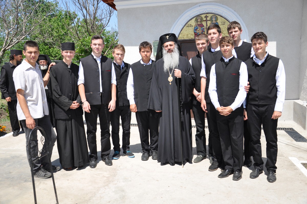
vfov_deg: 39.9
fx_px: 281
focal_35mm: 33
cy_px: 102
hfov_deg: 57.3
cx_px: 154
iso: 640
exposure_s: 1/4000
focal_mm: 22
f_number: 25
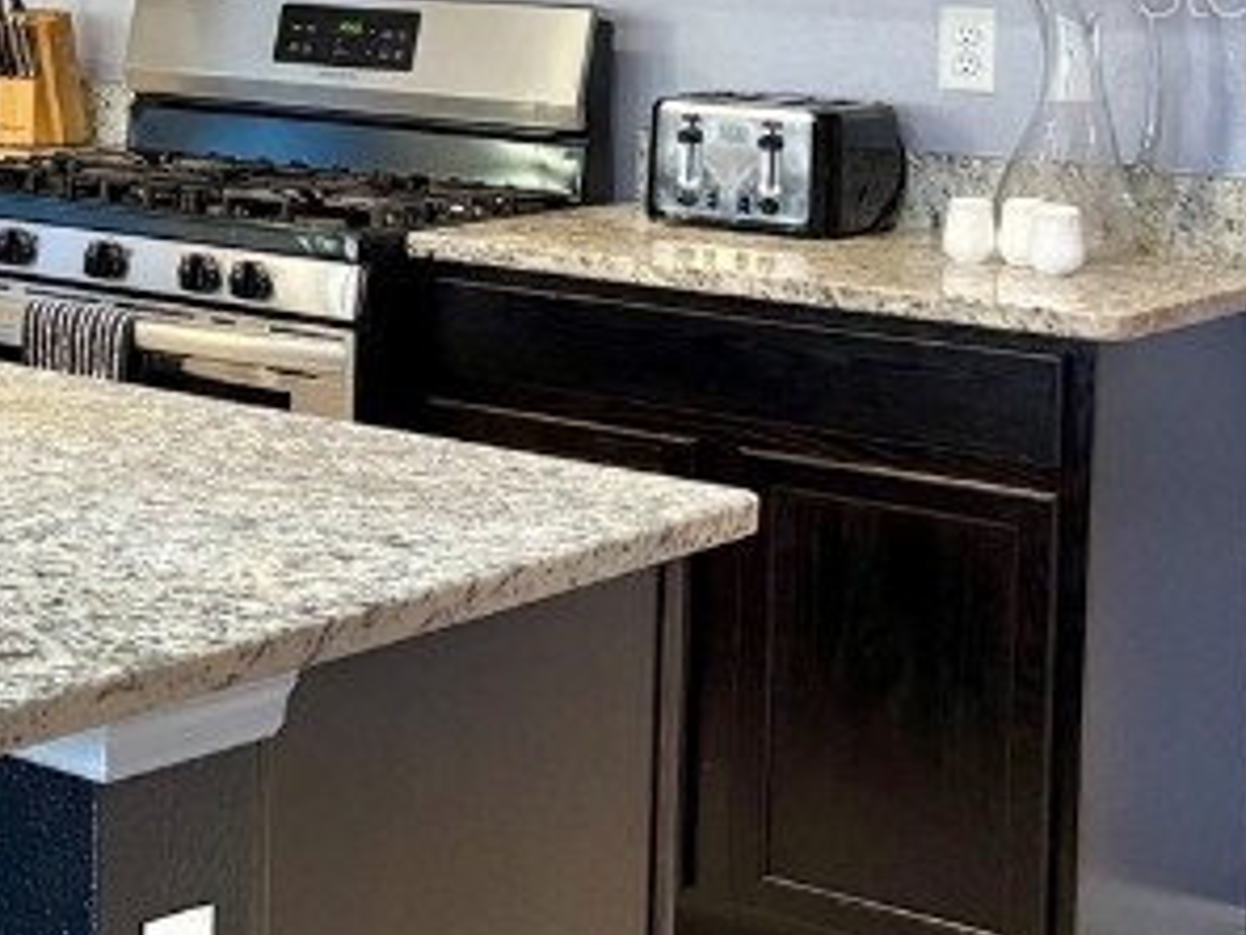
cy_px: -17
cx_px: -623
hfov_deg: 19.1
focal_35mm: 90
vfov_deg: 16.1
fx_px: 3240
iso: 400
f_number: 1.6
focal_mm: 5.96
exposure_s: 1/60
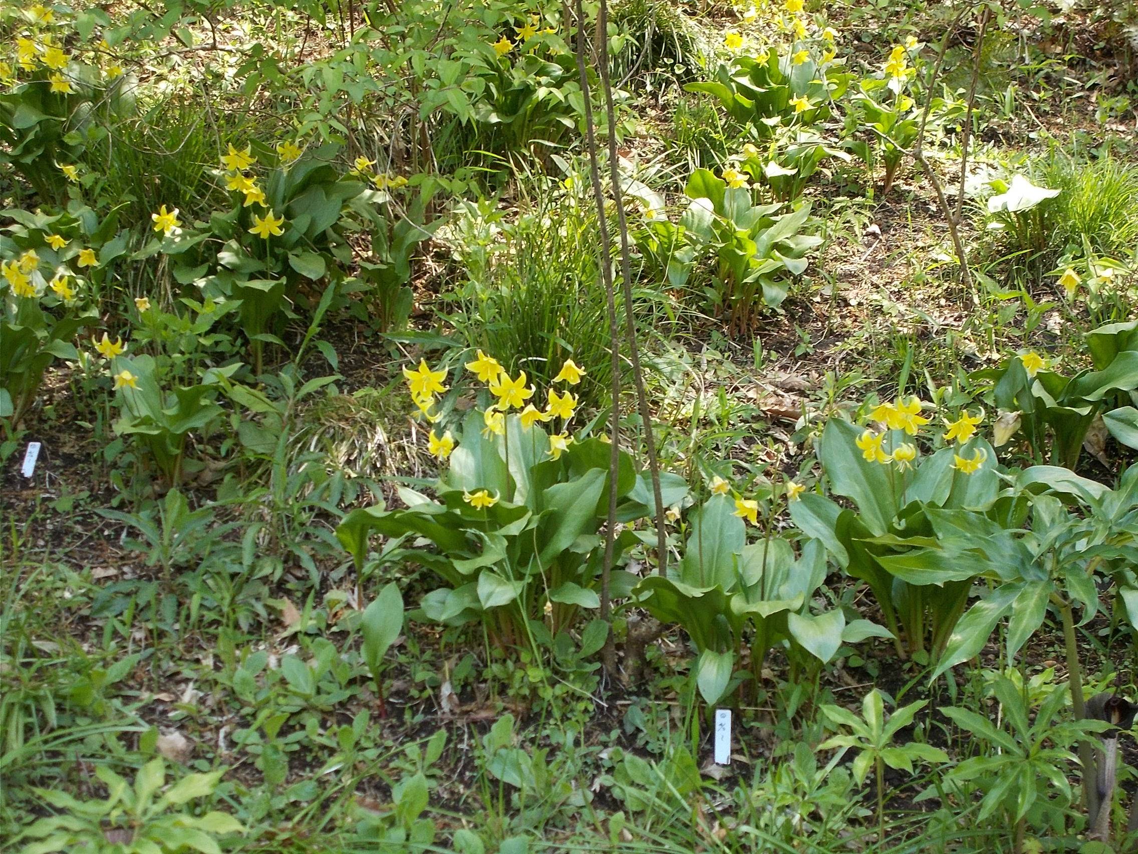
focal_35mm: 76
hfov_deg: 25.7
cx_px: 569
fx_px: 2498
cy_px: 427
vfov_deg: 19.4
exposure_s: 1/60
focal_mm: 13.5
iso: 125
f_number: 5.8
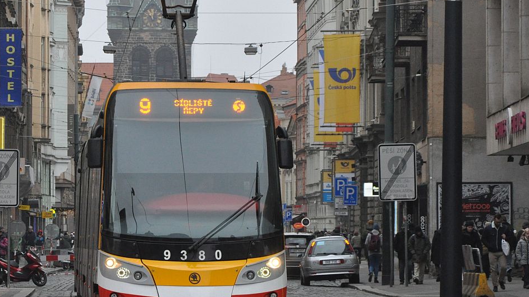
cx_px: 191
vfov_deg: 6.5
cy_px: 120
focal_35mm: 187
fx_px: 2623
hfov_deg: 11.5
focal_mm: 80
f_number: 5.3
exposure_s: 1/400
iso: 1600
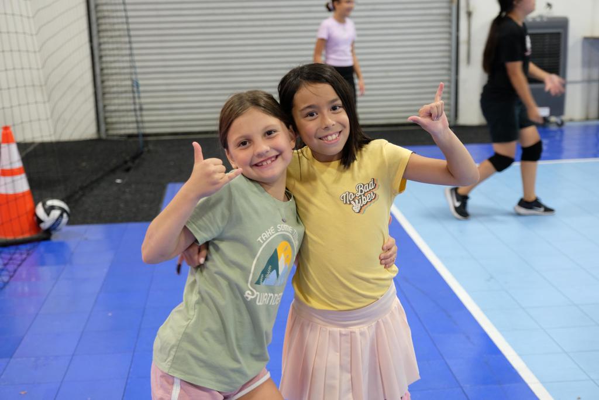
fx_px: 799
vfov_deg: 28.1
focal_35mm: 48
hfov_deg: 41.1
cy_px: 200
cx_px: 300
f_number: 2.8
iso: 1600
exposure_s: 1/60
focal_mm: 32.1
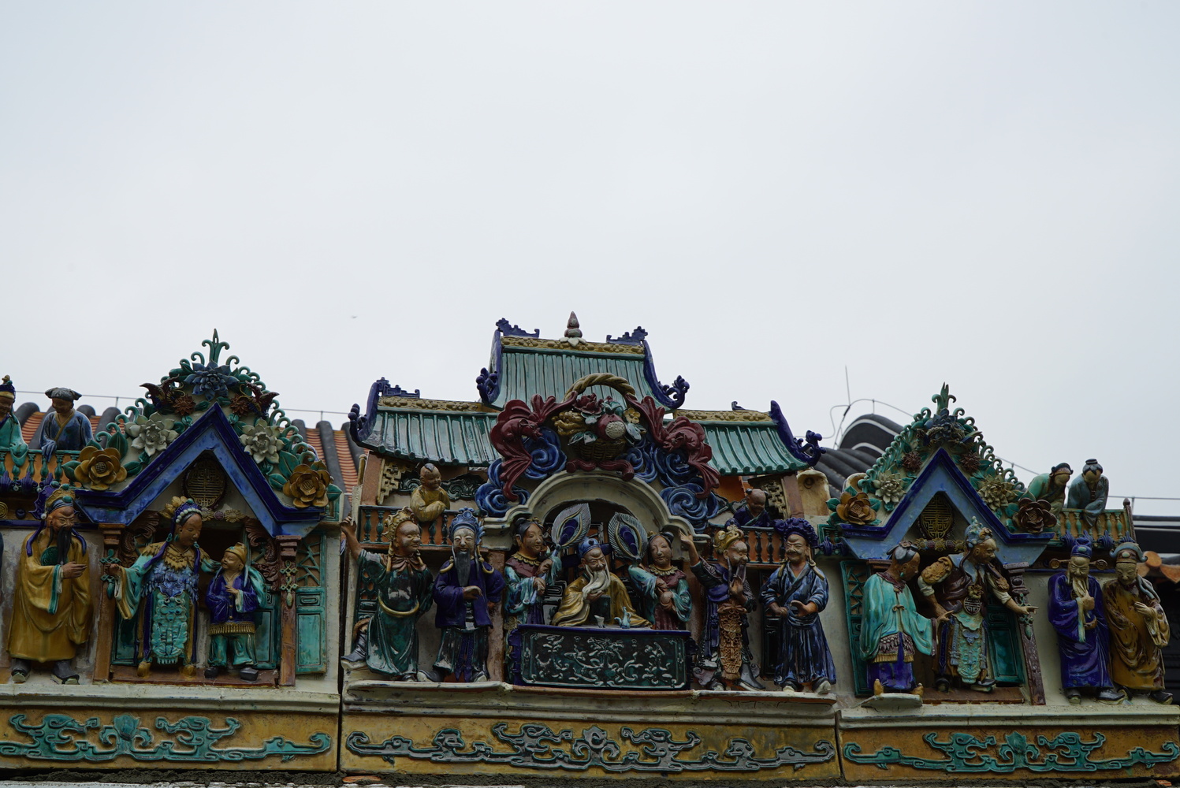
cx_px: 590
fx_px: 1509
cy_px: 394
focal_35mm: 46
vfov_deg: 29.3
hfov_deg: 42.7
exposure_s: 1/80
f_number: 13
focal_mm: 46
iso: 100
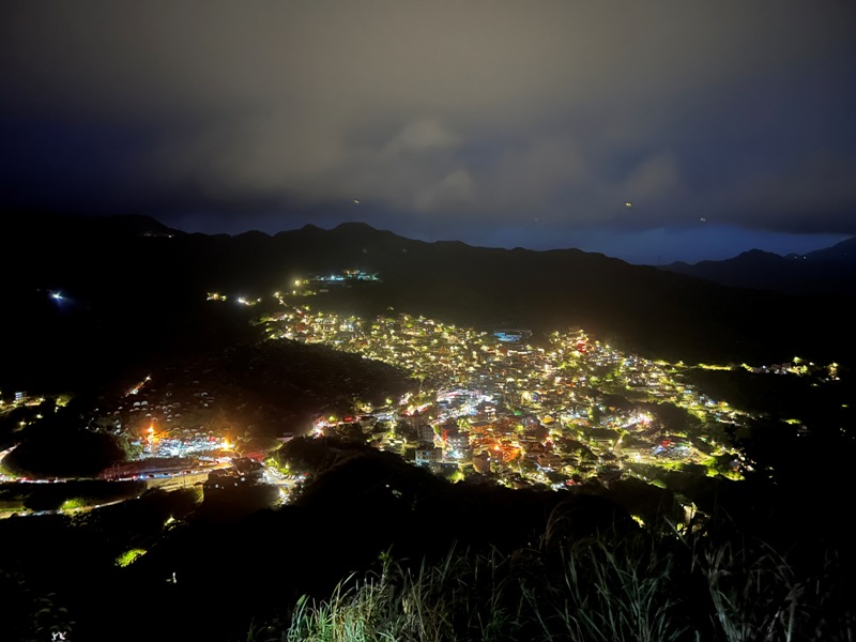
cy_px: 321
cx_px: 428
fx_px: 643
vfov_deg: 53.1
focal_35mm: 26
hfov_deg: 67.3
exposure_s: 1/5
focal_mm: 5.7
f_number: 1.5
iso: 1250
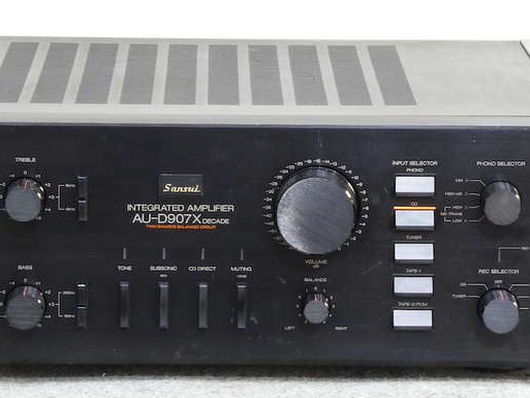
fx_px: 3293
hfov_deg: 9.2
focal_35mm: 215
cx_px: 205
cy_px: 242
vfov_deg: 6.9
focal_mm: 20.6
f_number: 5.1
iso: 200
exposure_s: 1/4
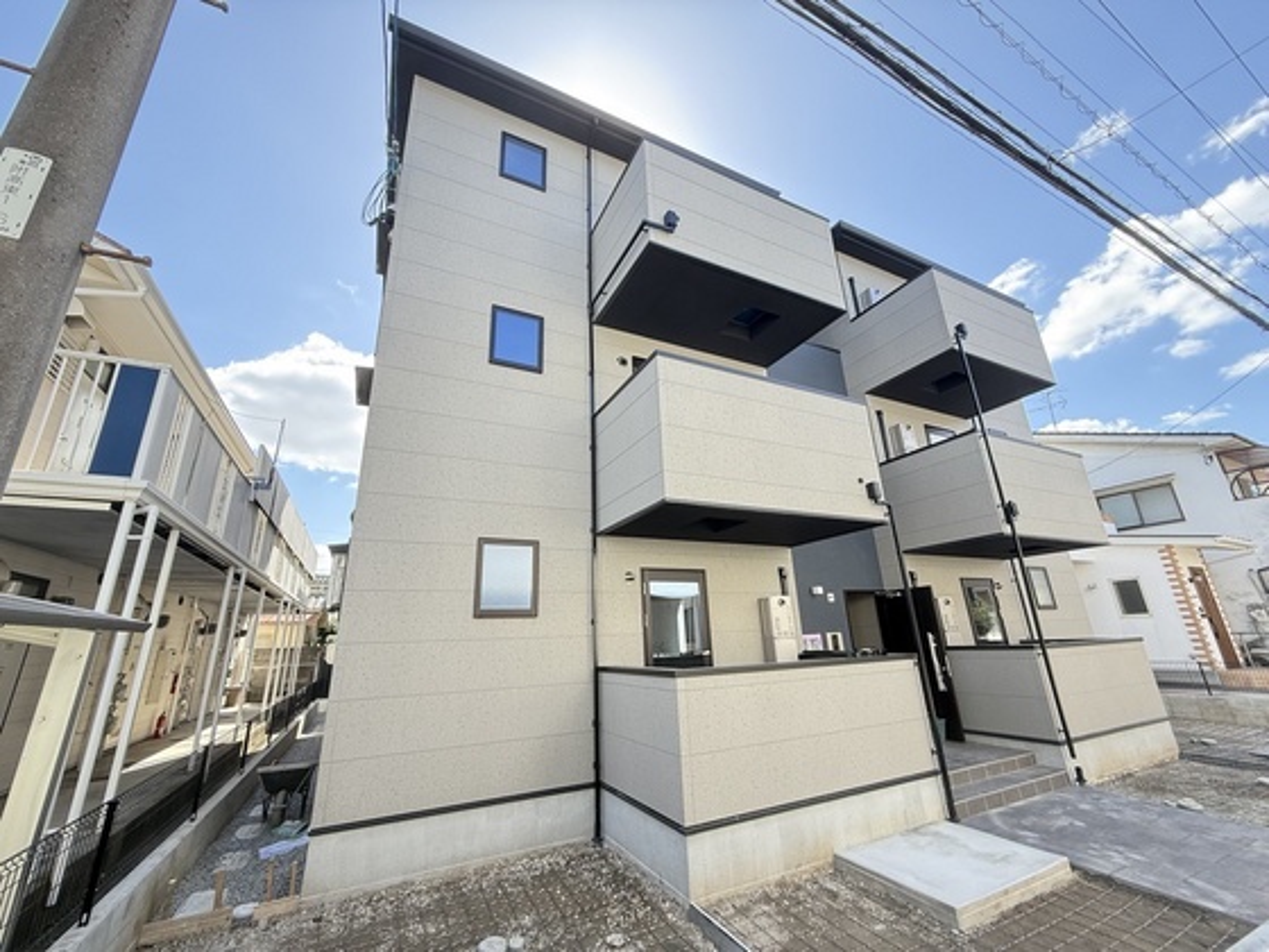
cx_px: 634
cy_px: 476
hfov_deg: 102.1
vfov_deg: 85.7
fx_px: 513
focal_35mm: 14
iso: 64
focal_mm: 2.22
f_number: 2.2
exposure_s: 1/228
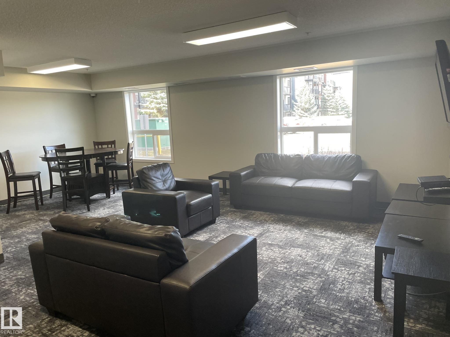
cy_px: 168
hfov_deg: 67.3
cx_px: 225
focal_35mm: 26
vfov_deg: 53.1
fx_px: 338
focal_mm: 4.2
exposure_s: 1/120
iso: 125
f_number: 1.6
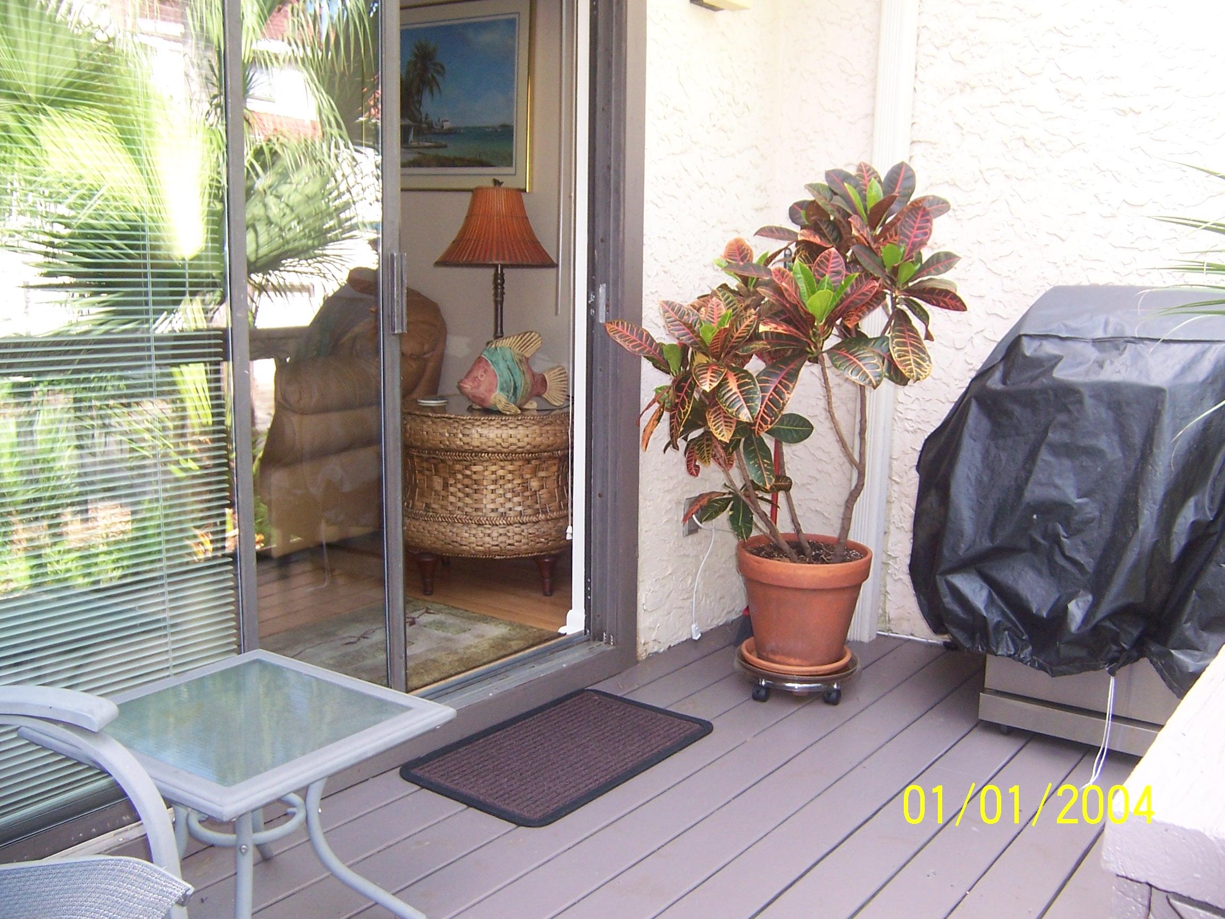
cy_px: 460
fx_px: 1168
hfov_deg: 55.4
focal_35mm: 33
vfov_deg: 42.9
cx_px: 612
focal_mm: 5.5
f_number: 2.8
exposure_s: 1/90
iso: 140
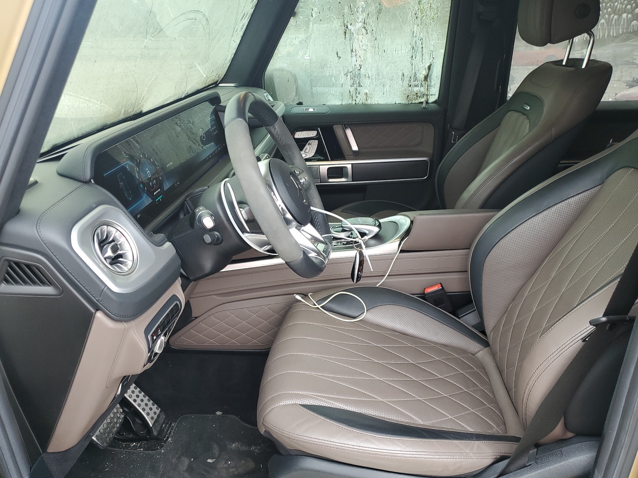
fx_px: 479
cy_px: 239
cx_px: 319
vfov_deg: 53.1
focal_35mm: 26
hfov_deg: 67.3
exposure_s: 1/120
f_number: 1.5
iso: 85
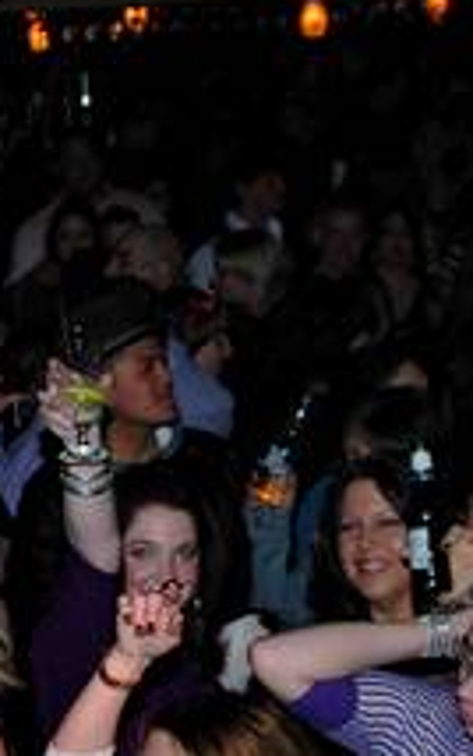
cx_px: -127
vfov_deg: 18.8
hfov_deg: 11.6
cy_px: 597
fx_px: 2266
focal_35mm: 110
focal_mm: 28
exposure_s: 1/60
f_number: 5
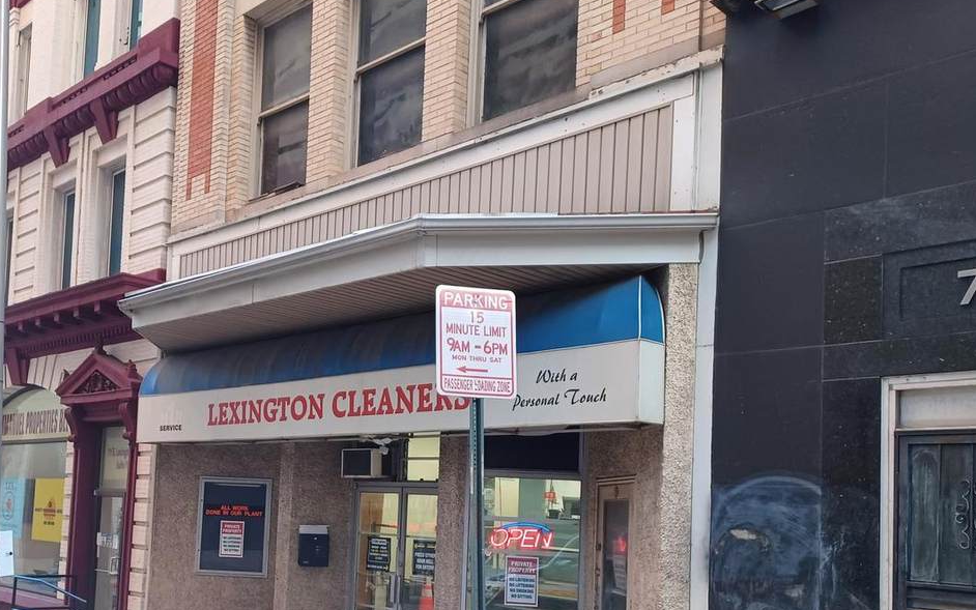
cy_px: 449
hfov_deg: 53.5
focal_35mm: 36
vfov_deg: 34.7
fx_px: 958
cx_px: 376
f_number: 1.8
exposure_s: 1/60
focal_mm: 4.6
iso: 250
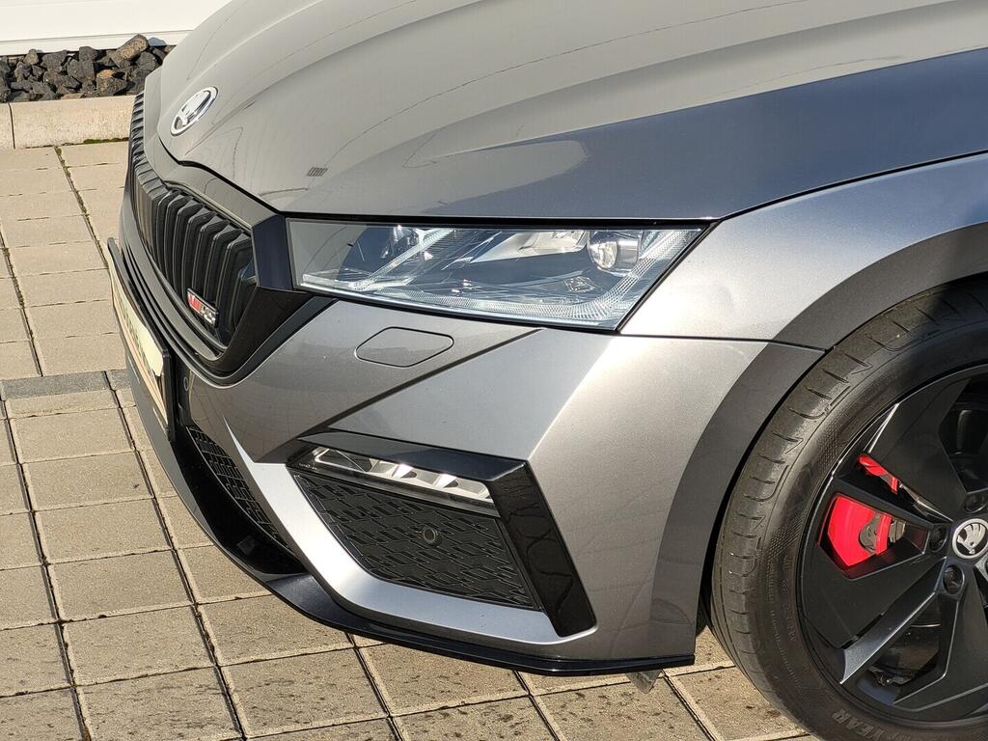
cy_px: 370
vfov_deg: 19.4
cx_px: 494
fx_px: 2169
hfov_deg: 25.7
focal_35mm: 76
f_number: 2.4
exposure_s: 1/621
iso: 25
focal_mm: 7.12
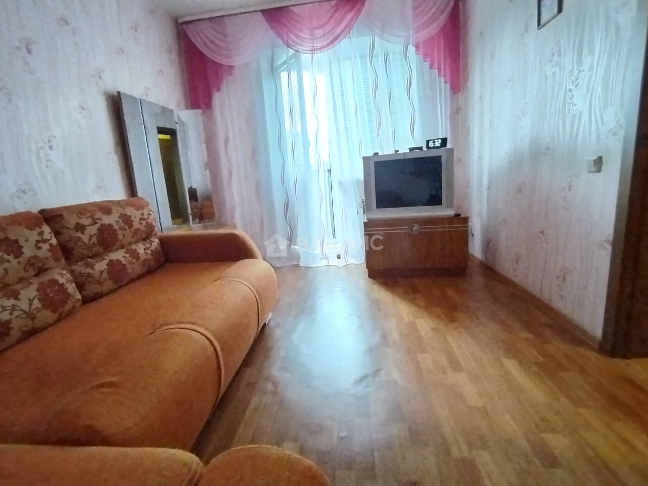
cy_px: 243
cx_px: 324
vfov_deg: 74.7
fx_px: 318
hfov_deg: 91.0
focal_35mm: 17
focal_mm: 1.42
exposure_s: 1/20
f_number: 2.2
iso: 785
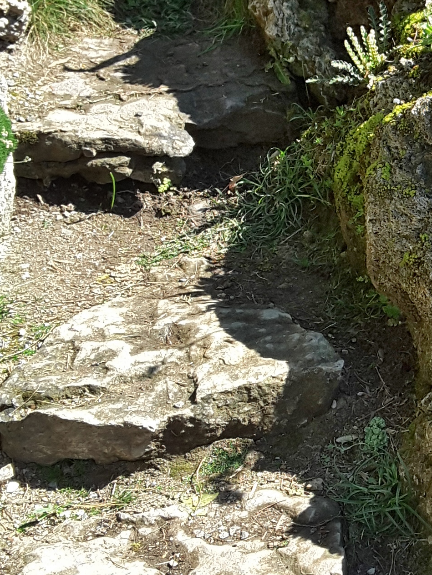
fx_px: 1331
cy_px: 243
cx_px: 534
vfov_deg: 24.4
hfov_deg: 17.5
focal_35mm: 80
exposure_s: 1/352
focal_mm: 2.9
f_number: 1.9
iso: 40
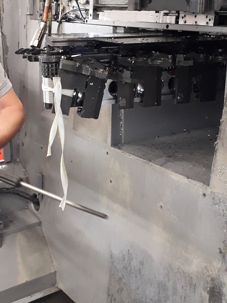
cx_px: 114
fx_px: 236
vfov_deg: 65.3
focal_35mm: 27
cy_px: 152
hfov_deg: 51.3
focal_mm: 3.6
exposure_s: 1/25
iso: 250
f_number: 1.9
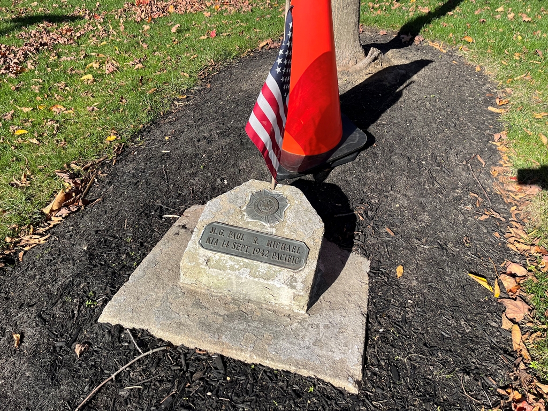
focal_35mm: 26
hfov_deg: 67.3
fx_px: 412
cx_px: 274
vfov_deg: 53.1
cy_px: 206
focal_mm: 5.1
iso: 50
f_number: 1.6
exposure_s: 1/2222
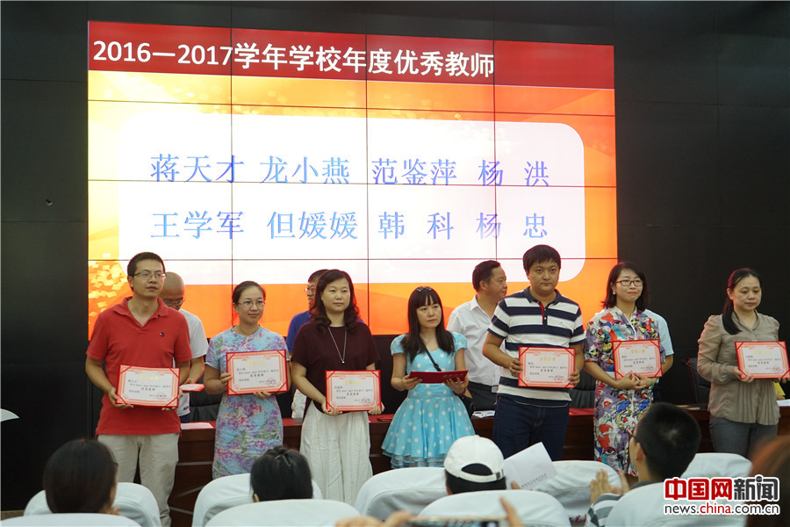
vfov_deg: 31.9
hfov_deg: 46.4
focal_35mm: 42
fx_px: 922
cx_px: 395
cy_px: 264
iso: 1600
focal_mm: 42
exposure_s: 1/50
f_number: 4.5
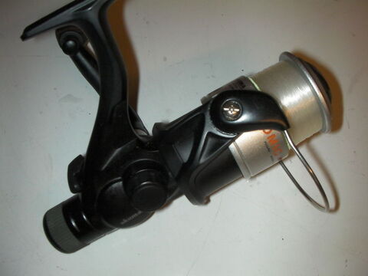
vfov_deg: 37.7
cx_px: 184
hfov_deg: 49.0
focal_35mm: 38
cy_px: 138
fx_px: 404
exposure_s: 1/30
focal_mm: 6.3
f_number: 5.6
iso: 200
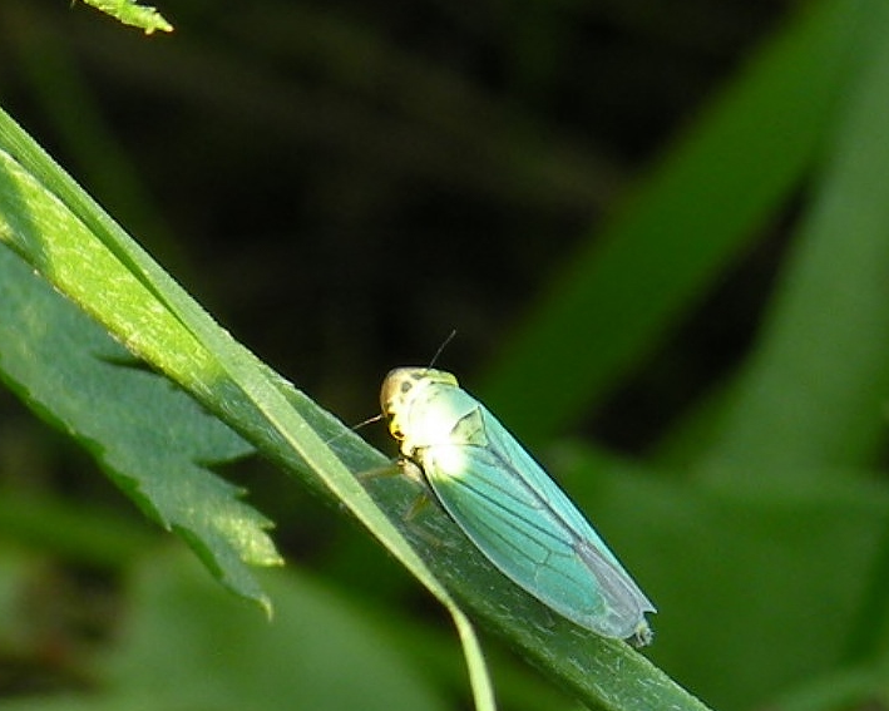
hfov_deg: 12.4
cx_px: 448
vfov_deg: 10.0
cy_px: 474
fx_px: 4078
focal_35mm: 155
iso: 64
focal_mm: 19.4
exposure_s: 1/70.4
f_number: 4
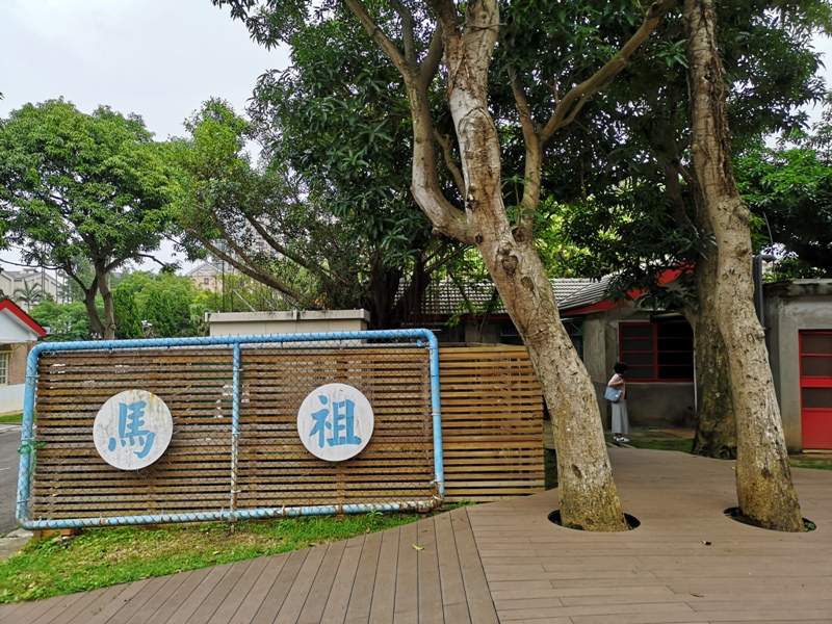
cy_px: 312
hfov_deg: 65.3
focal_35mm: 27
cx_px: 416
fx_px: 649
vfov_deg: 51.4
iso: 50
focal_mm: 3.95
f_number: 1.8
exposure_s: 1/842
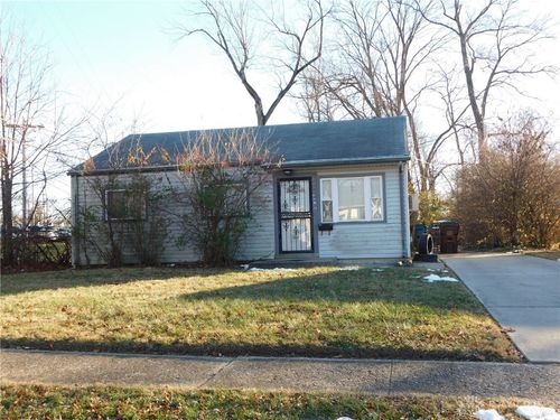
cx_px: 280
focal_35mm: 36
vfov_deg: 39.7
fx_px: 582
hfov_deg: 51.4
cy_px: 210
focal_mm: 6.3
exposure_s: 1/250
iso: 125
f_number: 3.5
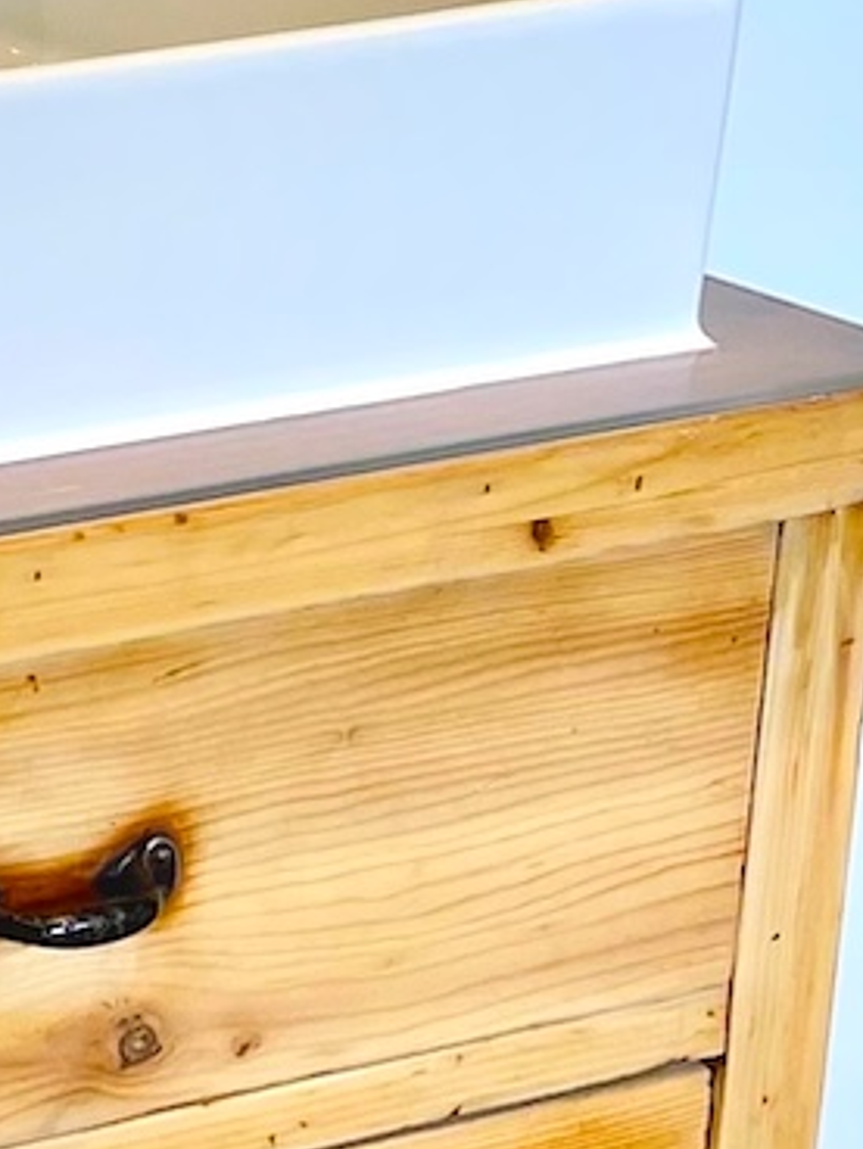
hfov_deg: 9.1
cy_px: 90
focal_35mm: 141
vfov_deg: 13.8
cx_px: -1436
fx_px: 4684
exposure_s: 1/100
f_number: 1.6
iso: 50
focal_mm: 4.2
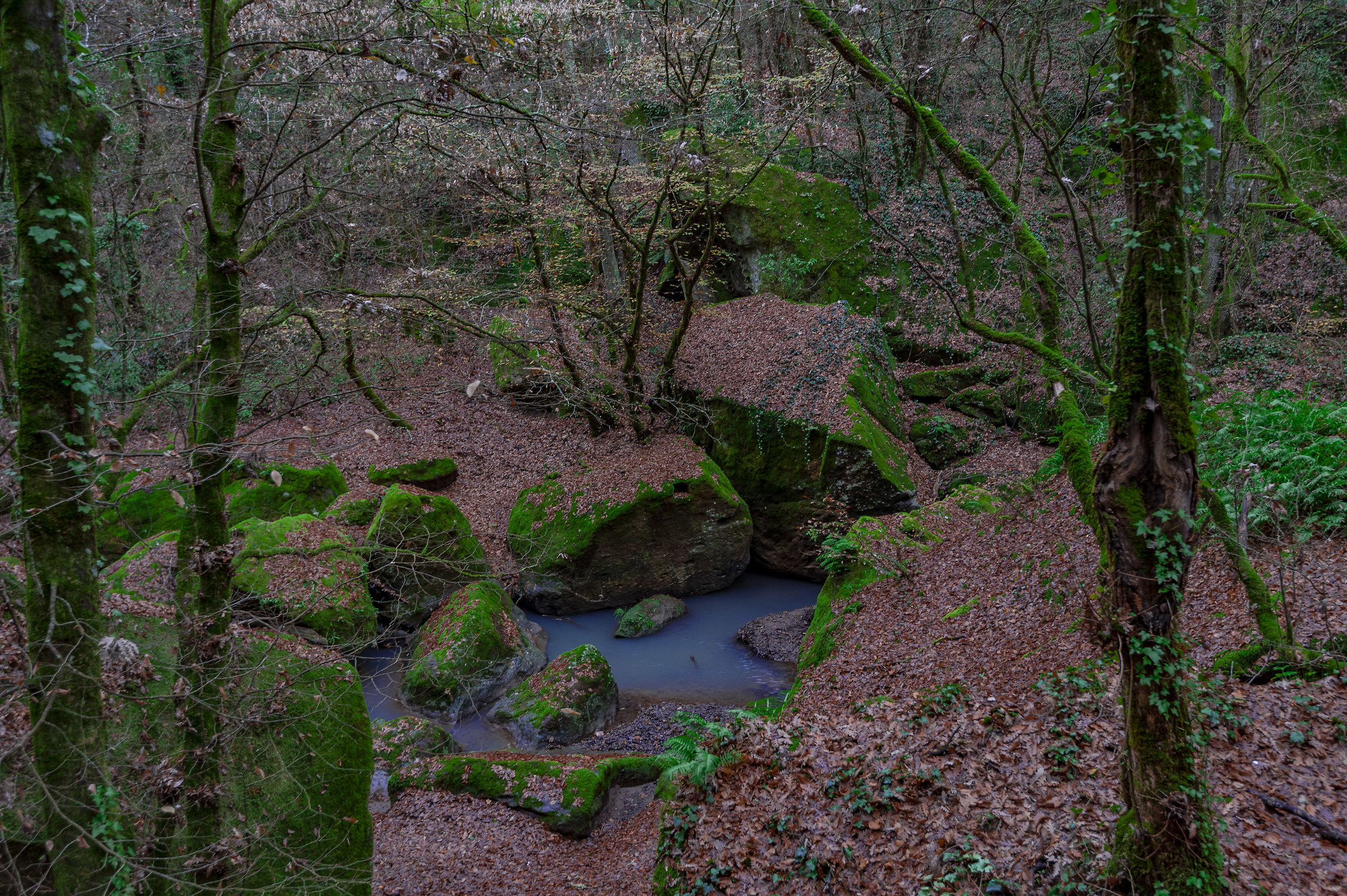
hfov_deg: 54.5
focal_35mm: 35
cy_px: 448
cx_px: 674
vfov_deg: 37.8
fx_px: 1309
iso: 500
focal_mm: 35
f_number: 5.6
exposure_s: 1/15
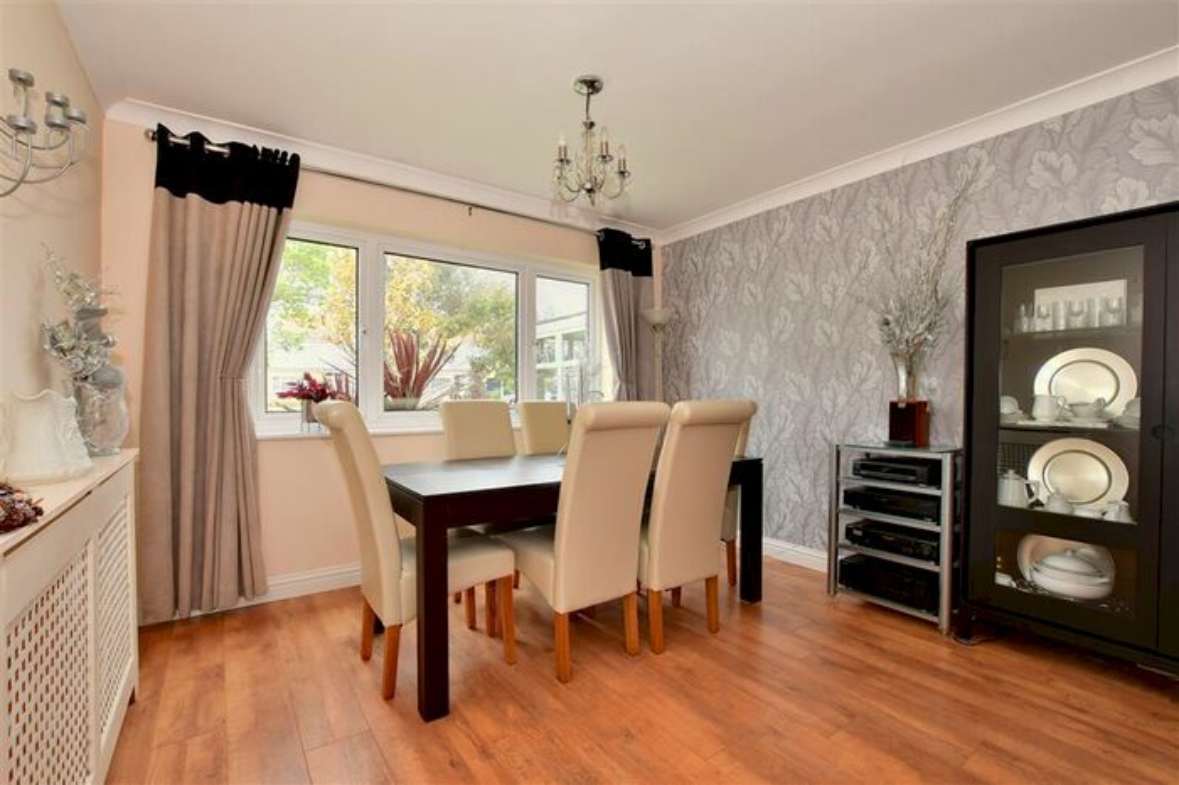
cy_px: 392
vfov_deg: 77.3
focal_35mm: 15
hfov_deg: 100.4
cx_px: 590
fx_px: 491
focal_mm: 10
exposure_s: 1/80
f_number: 8
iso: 400
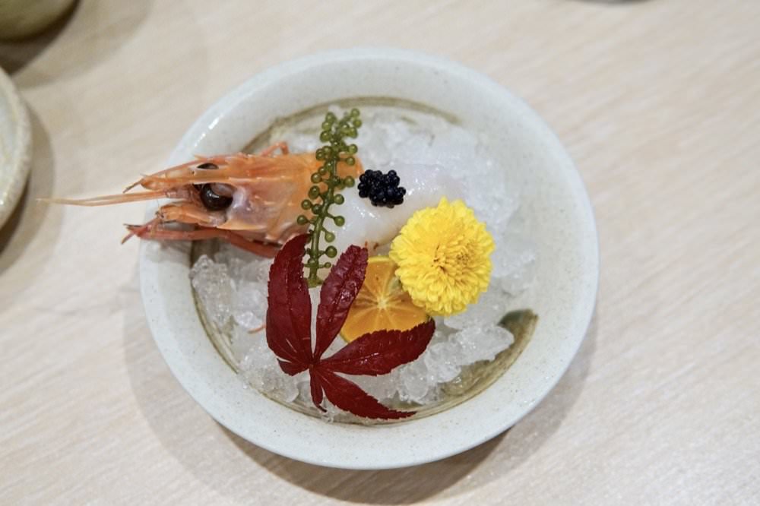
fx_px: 950
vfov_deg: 29.8
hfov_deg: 43.6
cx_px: 380
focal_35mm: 45
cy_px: 253
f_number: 4
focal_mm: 30
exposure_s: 1/160
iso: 1250
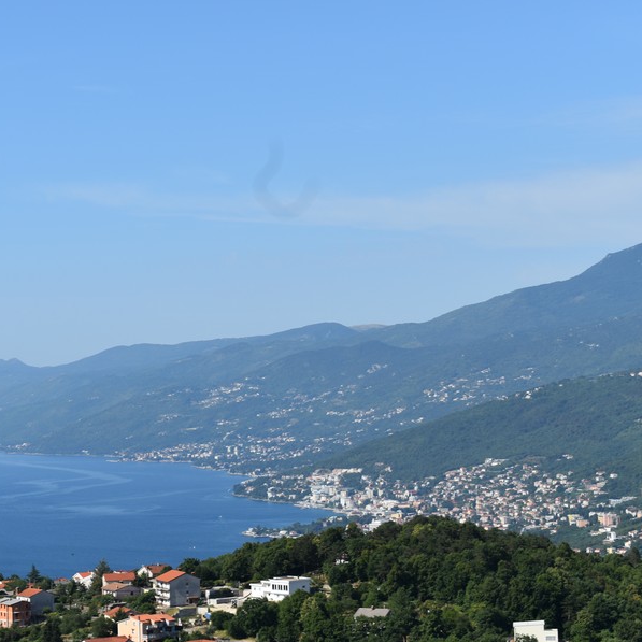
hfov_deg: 18.0
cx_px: 163
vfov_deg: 18.1
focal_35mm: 96
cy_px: 320
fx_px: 2014
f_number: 9
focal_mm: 50
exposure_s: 1/320
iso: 100
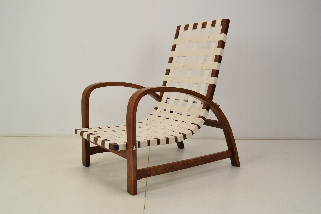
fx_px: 308
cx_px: 160
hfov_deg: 55.1
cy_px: 107
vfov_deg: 38.4
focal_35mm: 34
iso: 1600
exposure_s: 1/250
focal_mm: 23
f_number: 8
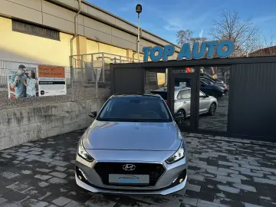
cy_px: 104
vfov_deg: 56.8
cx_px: 138
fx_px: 191
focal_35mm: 24
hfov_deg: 71.6
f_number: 1.78
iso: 80
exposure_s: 1/663
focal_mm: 6.86
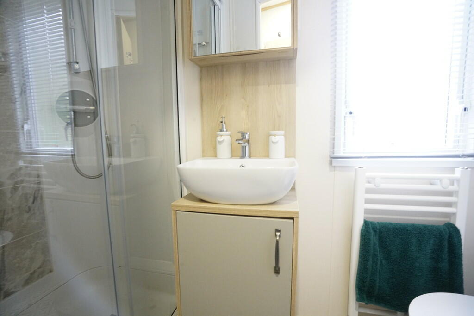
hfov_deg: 96.7
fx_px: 211
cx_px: 237
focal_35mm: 16
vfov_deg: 73.8
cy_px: 158
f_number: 10
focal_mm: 16
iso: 6400
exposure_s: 1/10
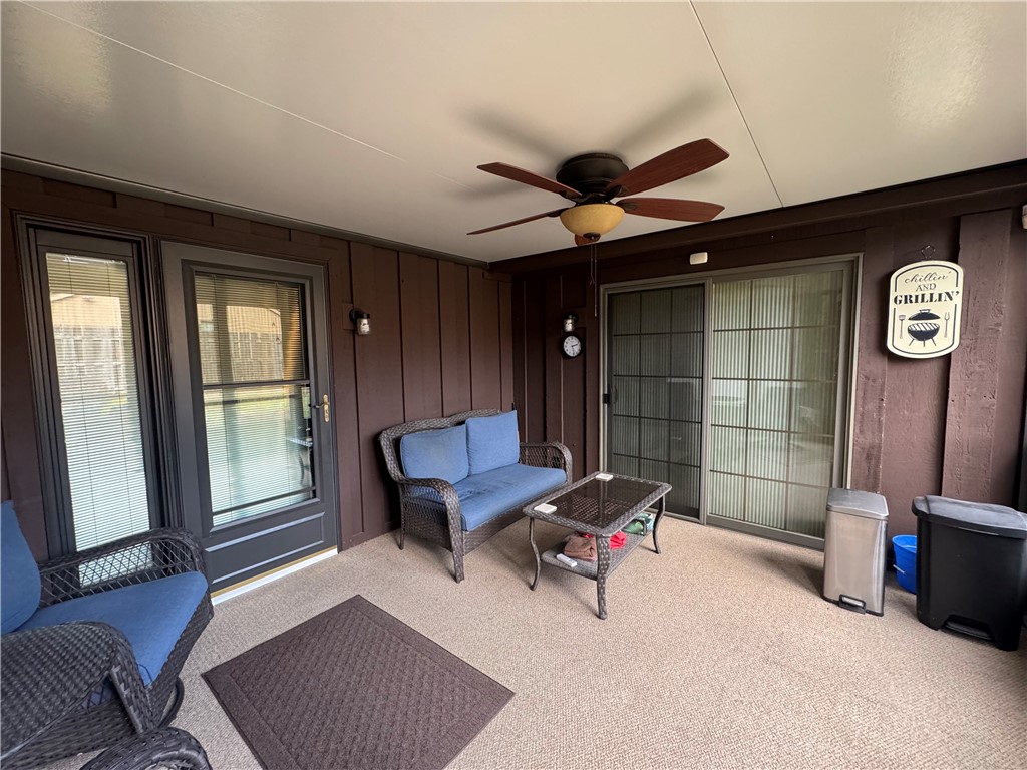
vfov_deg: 85.7
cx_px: 514
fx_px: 415
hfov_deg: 102.1
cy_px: 385
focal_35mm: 14
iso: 320
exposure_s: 1/60
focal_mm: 2.22
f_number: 2.2
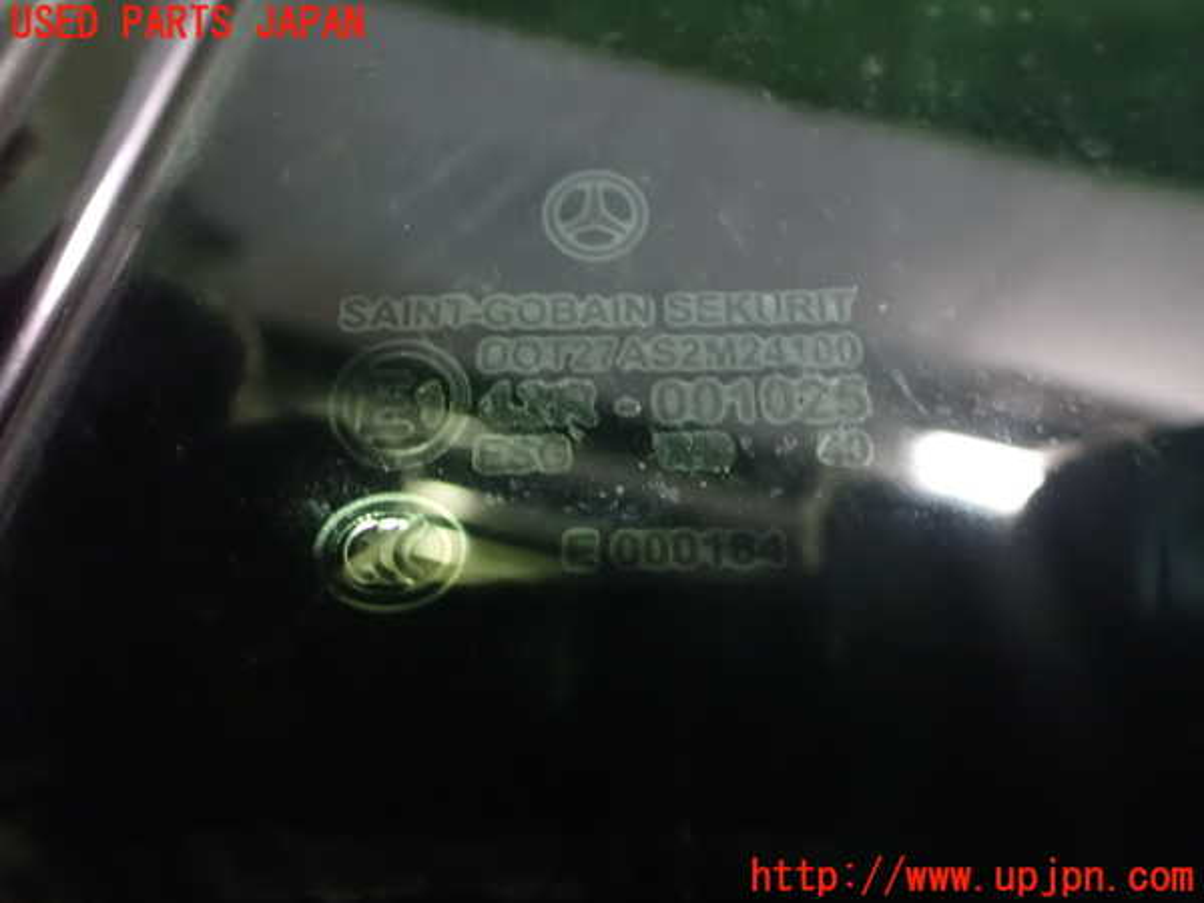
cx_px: 602
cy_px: 452
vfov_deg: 46.8
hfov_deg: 60.0
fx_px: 1043
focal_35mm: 30
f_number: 2.3
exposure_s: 1/20
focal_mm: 5.4
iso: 1600
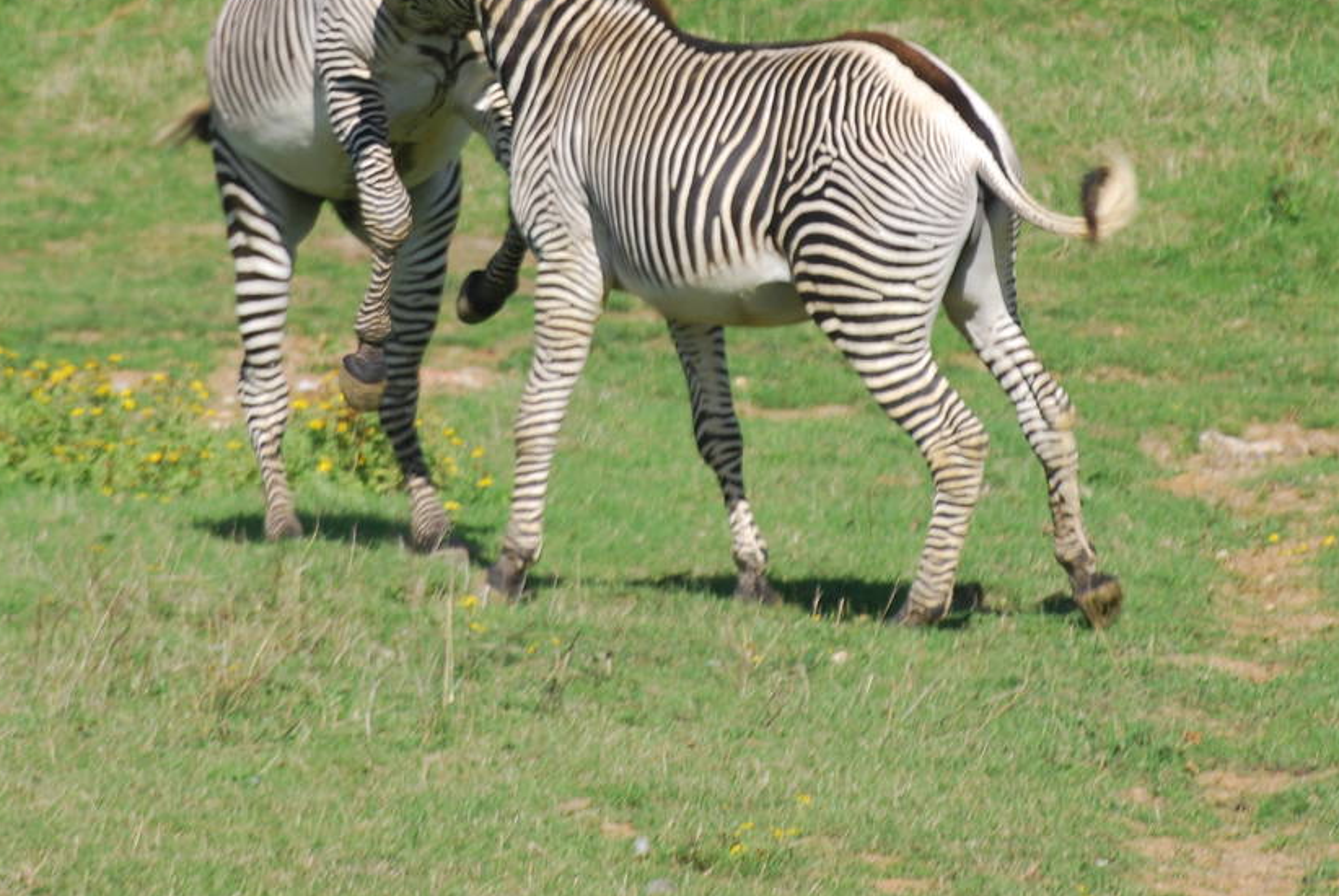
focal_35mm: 876
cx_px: 652
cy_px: 27
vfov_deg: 1.6
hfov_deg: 2.4
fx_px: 32616
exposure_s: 1/200
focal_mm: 300
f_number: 8
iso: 100
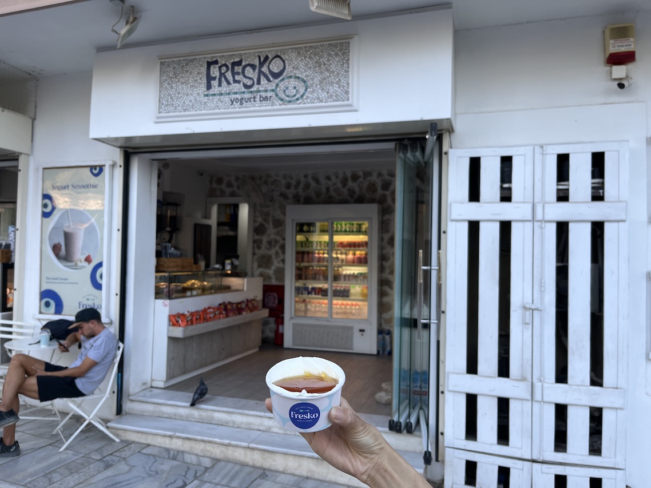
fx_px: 489
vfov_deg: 53.0
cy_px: 244
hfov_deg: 67.3
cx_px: 326
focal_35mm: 26
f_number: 1.6
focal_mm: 5.1
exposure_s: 1/235
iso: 40
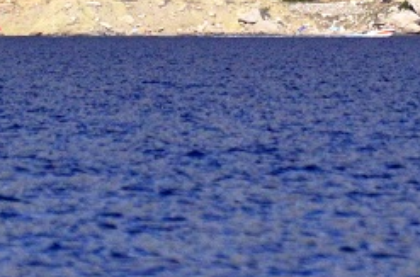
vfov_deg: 1.0
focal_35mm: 1337
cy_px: -219
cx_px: 575
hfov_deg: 1.5
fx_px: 15549
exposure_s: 1/8000
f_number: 5.6
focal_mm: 220
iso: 1100
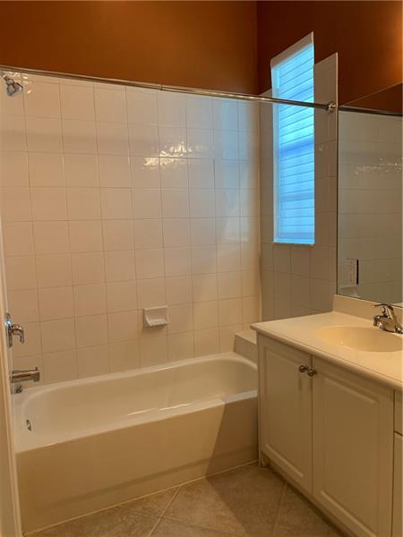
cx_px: 202
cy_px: 268
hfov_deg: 53.1
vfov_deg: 67.3
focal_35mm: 26
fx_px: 404
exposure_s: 1/60
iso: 100
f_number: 1.8
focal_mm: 4.25
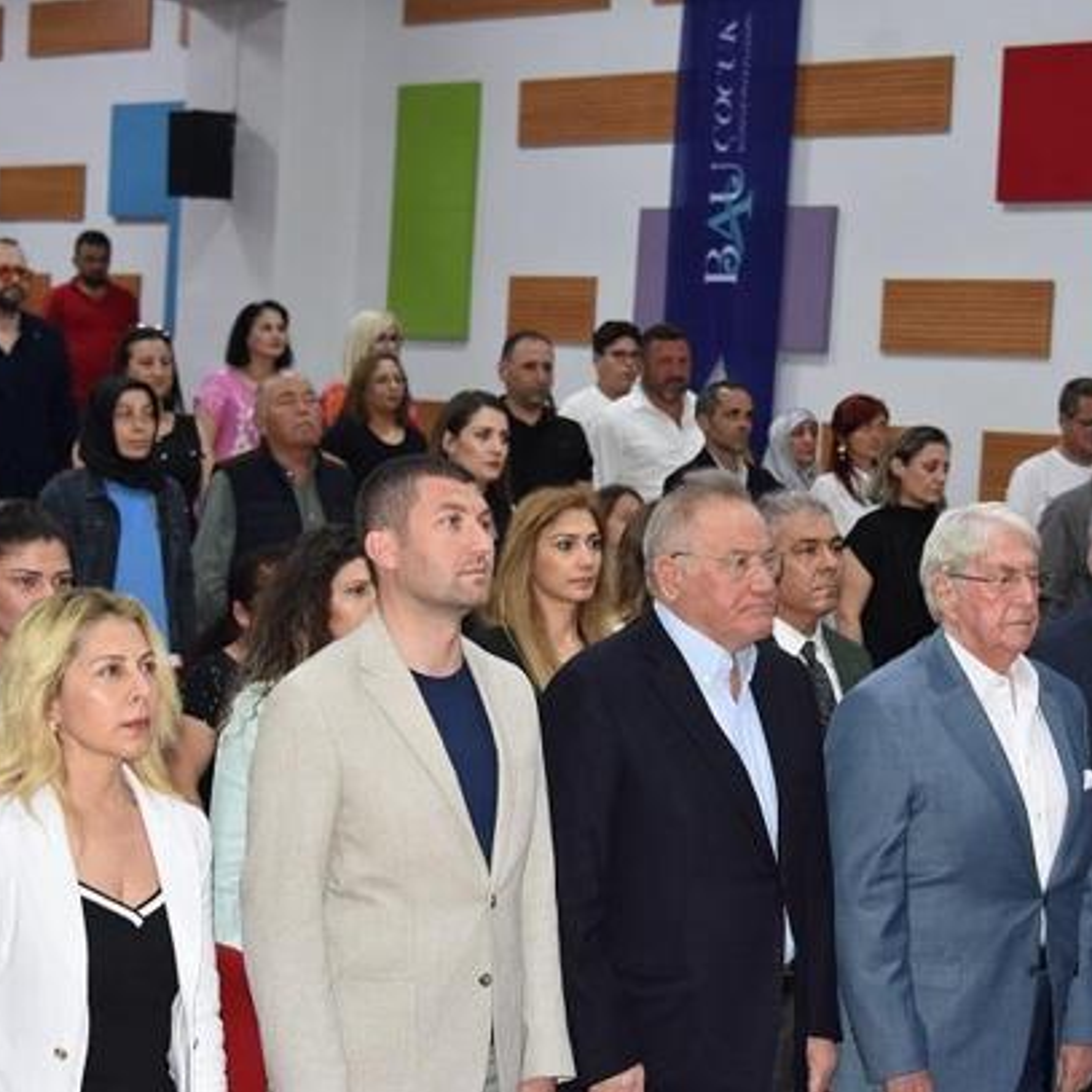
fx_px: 3092
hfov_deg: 20.0
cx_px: 695
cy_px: 547
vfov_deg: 20.0
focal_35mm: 87
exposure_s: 1/60
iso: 1000
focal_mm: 45
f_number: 5
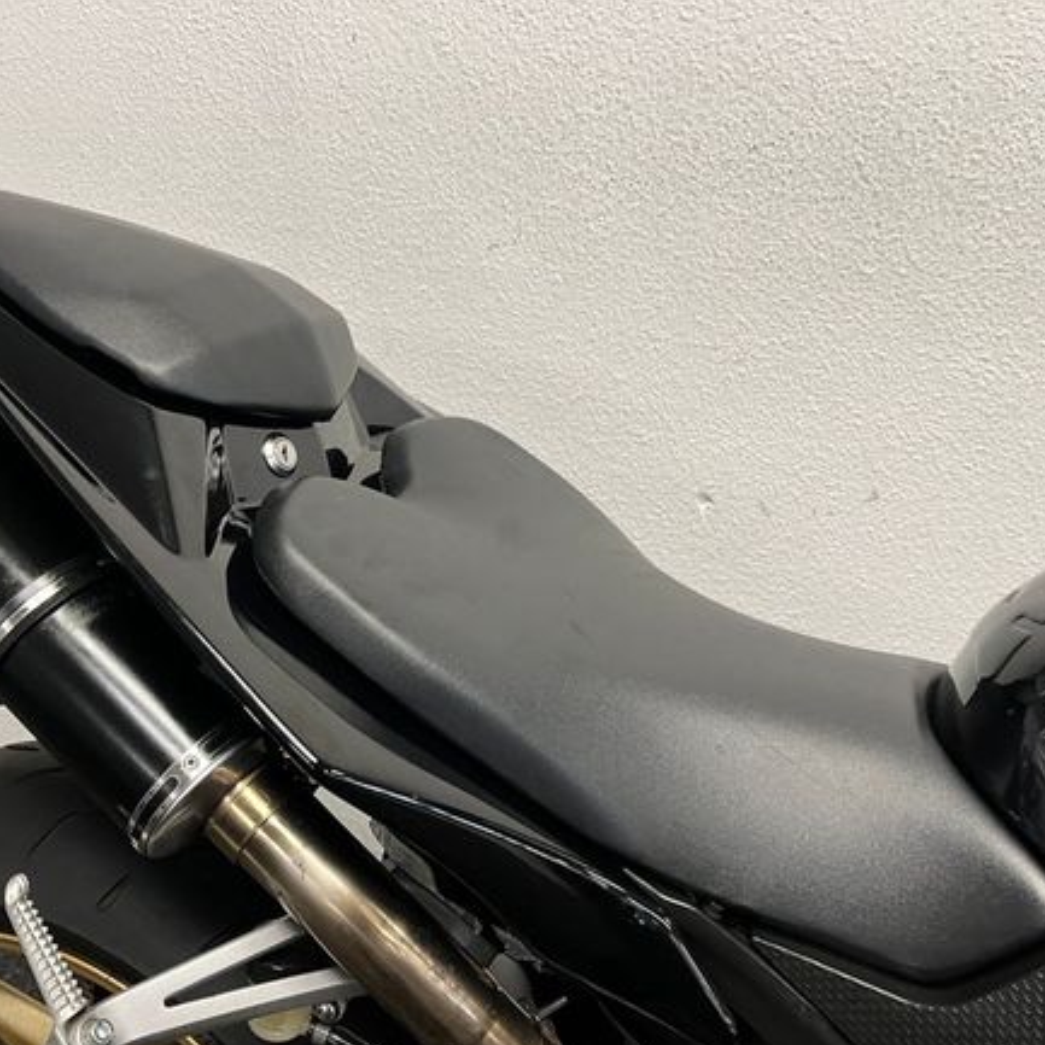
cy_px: 519
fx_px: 1161
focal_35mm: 34
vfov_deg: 48.5
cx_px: 444
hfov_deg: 48.3
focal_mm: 5.1
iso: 80
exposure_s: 1/50
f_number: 1.6
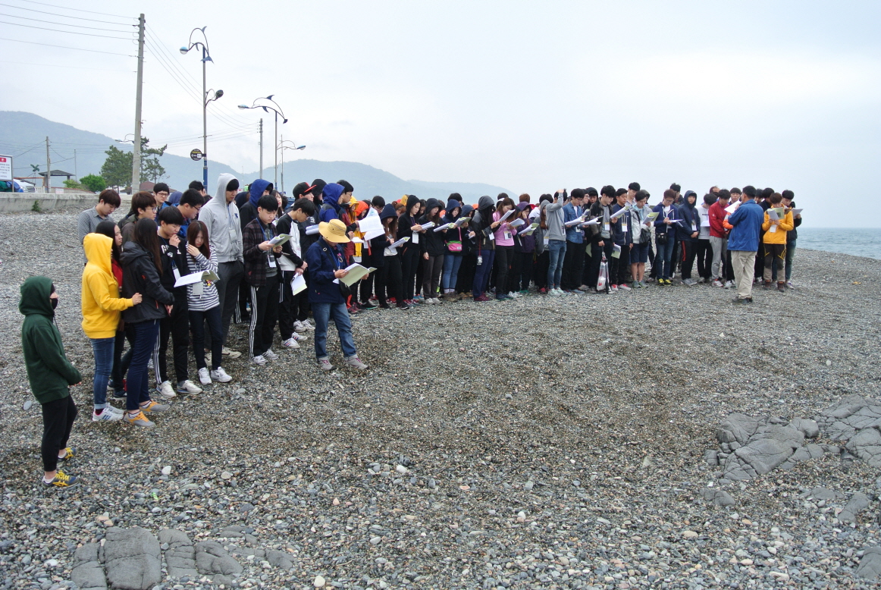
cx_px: 440
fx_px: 784
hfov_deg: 58.7
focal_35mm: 32
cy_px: 295
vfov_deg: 41.2
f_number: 4
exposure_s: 1/320
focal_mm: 12.2
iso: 100
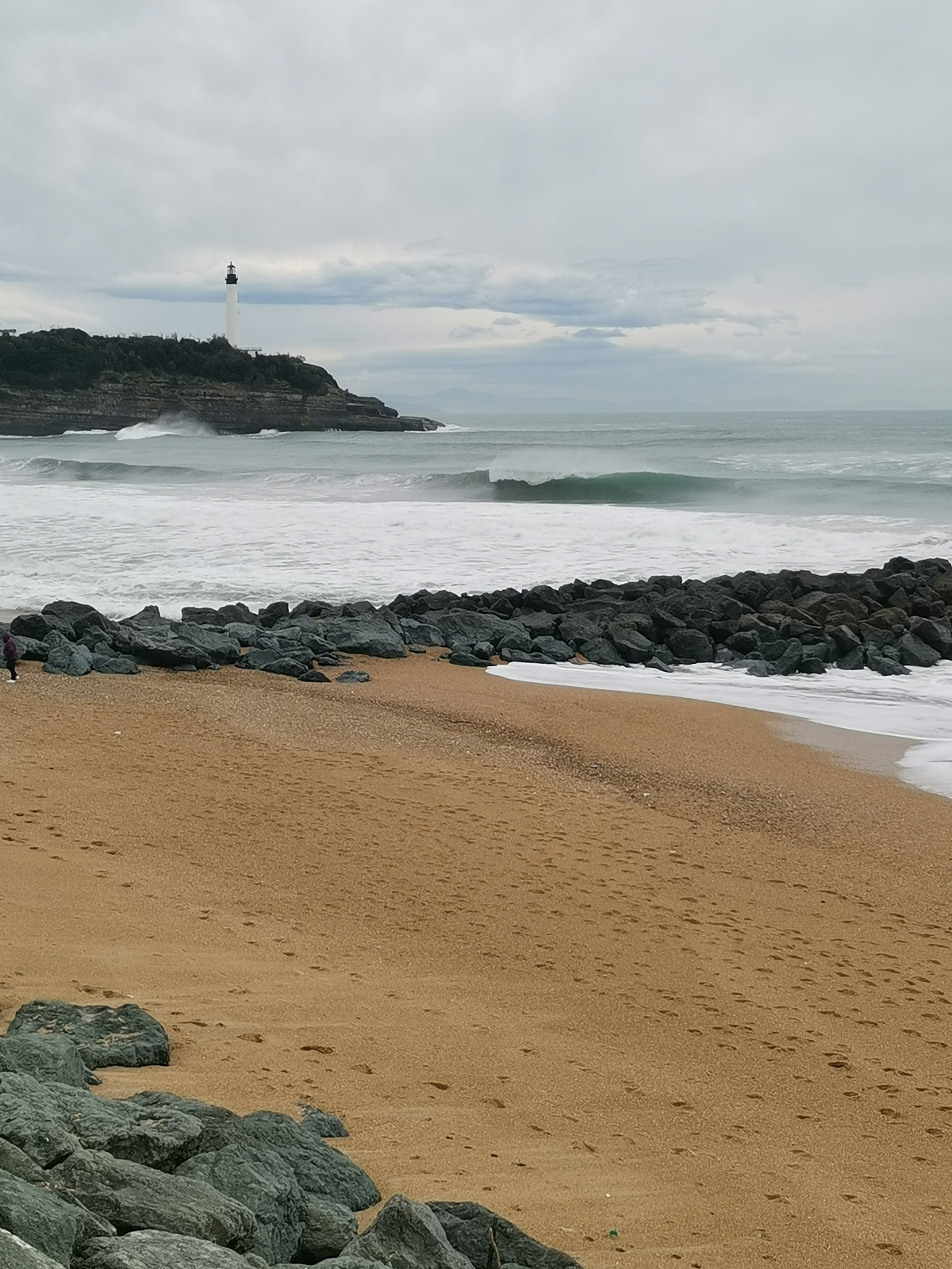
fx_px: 1943
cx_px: 476
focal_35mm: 53
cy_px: 634
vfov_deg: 36.2
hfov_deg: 27.5
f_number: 1.8
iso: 50
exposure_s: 1/1073
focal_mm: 4.75
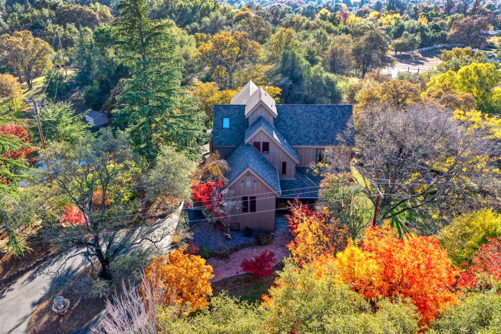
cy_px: 167
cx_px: 250
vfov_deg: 46.4
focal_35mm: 28
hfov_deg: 65.5
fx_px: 390
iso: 100
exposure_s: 1/100
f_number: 4.5
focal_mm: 10.26
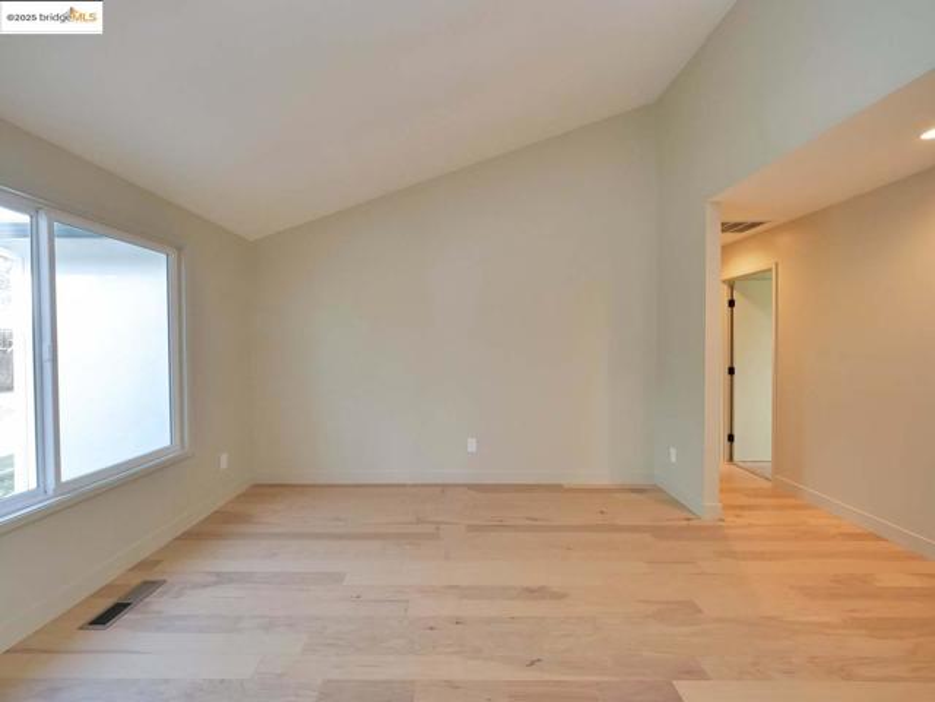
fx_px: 378
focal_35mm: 14
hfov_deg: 102.1
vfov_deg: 85.7
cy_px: 351
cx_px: 468
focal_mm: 7
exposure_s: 1/125
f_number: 4
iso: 800
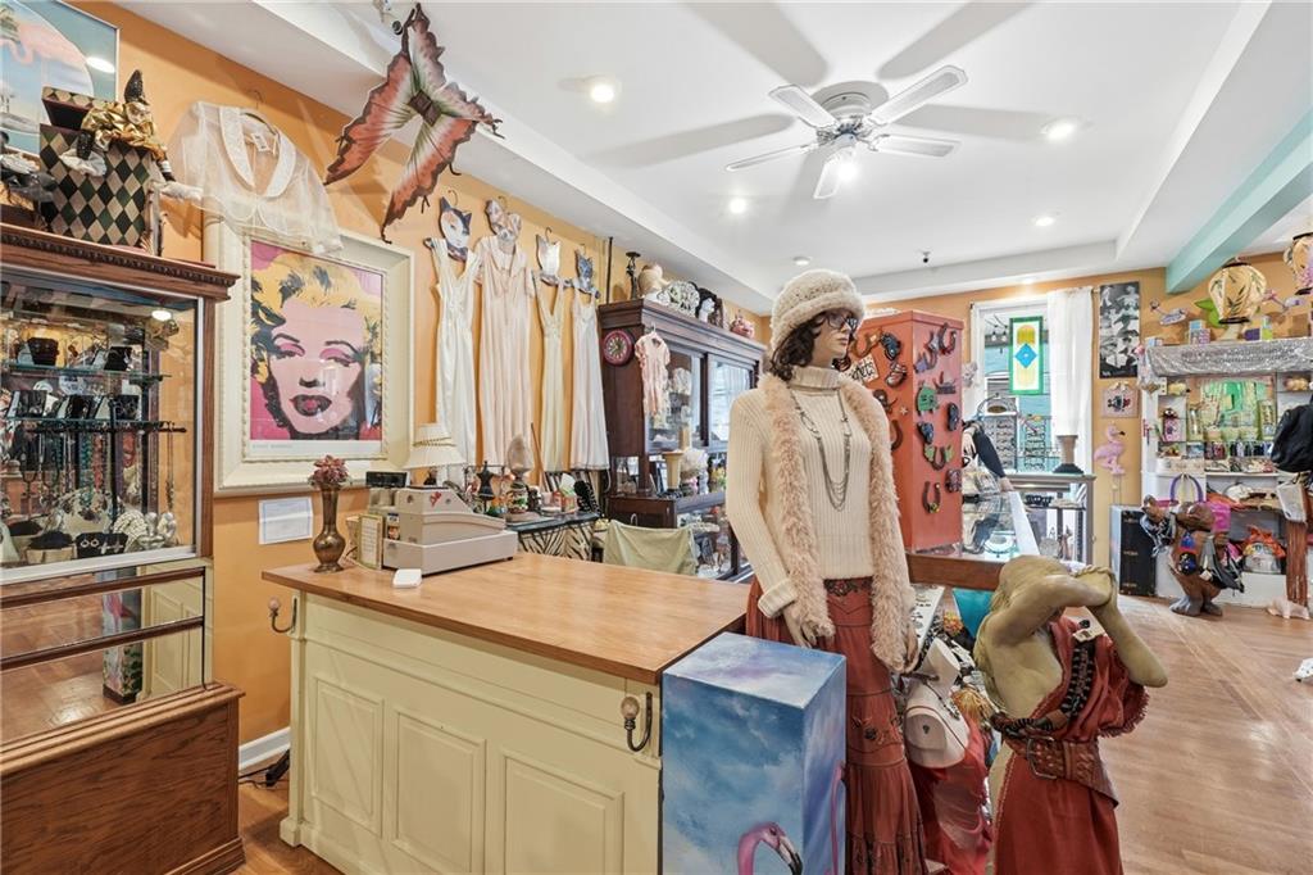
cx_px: 656
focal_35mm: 15
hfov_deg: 100.4
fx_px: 547
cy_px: 438
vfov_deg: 77.3
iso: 250
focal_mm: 10
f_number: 9
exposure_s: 1/20
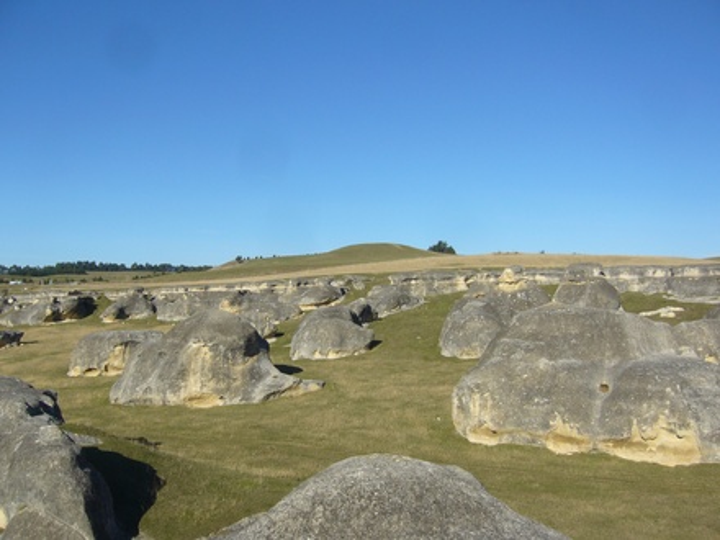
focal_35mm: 35
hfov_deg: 52.6
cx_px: 360
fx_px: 728
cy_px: 270
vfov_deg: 40.7
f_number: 5.6
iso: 80
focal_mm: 5.8
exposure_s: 1/400
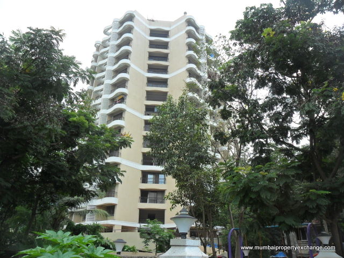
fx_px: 268
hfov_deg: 65.3
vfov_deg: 51.4
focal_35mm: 27
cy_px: 129
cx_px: 172
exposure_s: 1/350
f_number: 3.5
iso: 100
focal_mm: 4.9
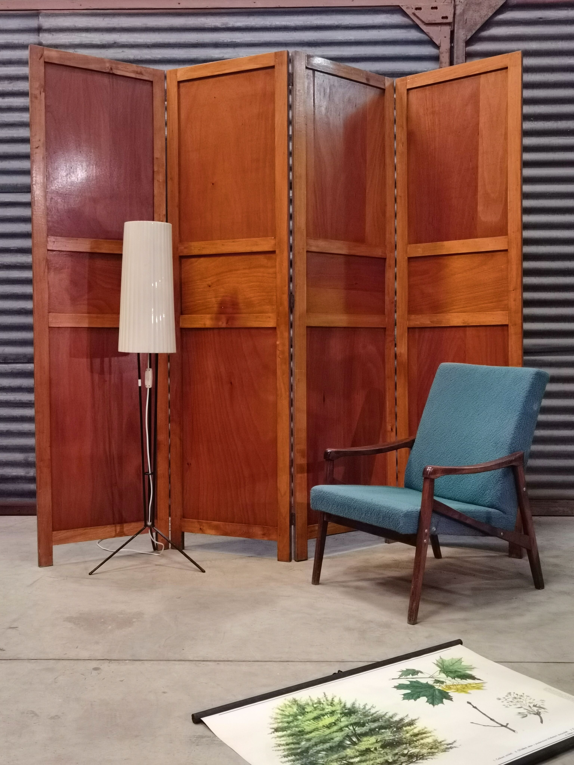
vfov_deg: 50.1
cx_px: 287
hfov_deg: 38.7
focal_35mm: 37
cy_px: 382
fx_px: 818
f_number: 1.9
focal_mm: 6.71
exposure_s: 1/25
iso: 640
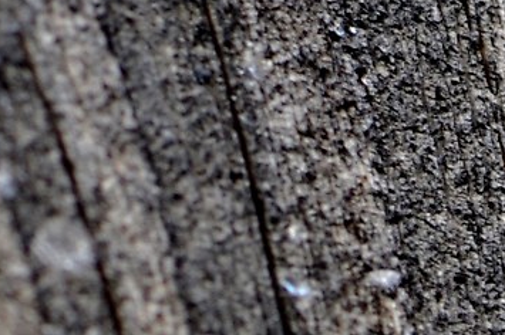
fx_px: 14903
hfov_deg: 1.9
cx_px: 303
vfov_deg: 1.3
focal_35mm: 1063
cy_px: 1082
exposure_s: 1/60
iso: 200
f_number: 9
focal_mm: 105
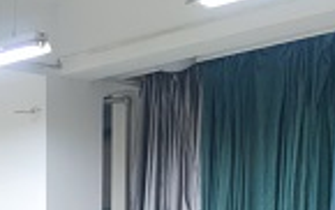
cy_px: 452
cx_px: -120
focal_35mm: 105
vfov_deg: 11.1
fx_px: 960
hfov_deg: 18.2
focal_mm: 6.72
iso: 244
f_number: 1.69
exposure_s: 1/50
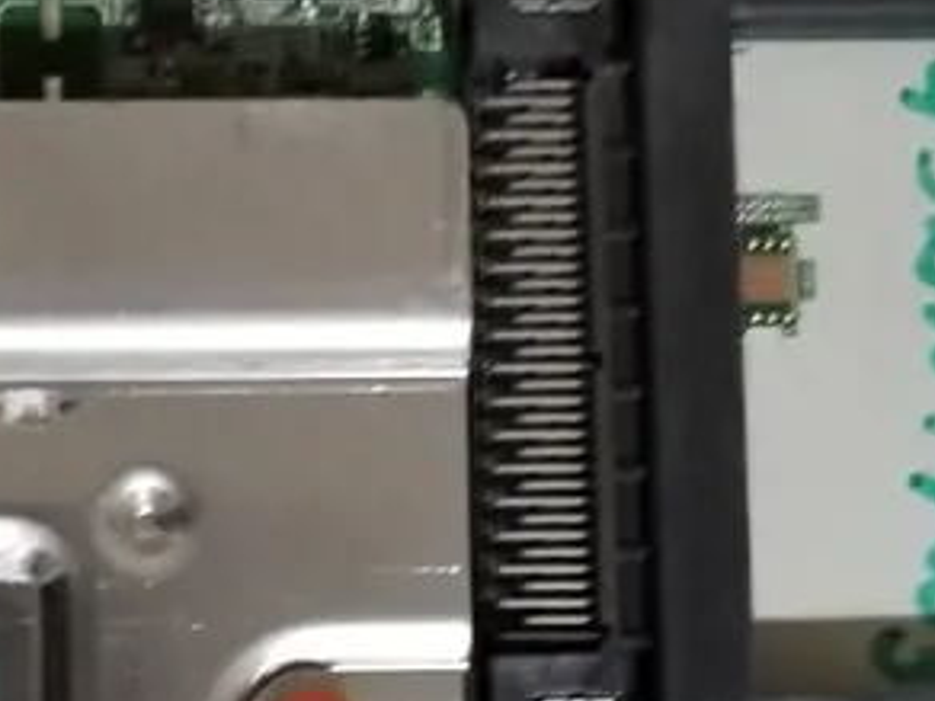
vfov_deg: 16.0
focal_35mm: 89
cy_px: 842
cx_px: 77
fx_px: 2404
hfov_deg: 21.5
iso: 1562
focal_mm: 4.75
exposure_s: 1/20
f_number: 1.8
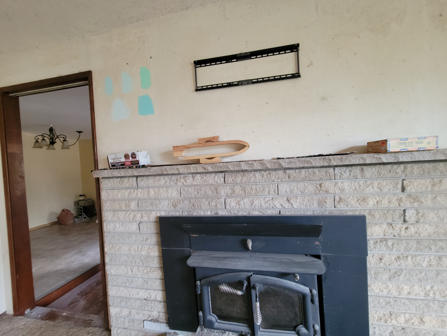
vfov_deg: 89.9
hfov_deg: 106.2
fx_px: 168
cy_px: 168
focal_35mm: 13
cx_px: 224
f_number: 2.2
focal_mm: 2.2
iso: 500
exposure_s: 1/30
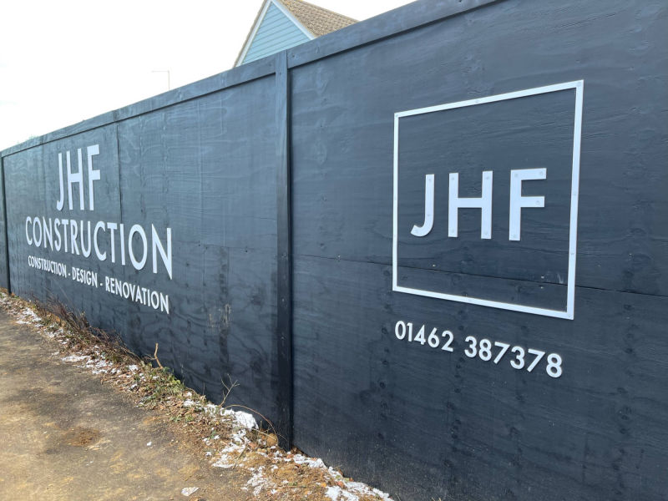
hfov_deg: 67.3
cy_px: 250
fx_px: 502
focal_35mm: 26
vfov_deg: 53.1
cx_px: 334
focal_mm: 5.1
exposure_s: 1/144
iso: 32
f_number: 1.6
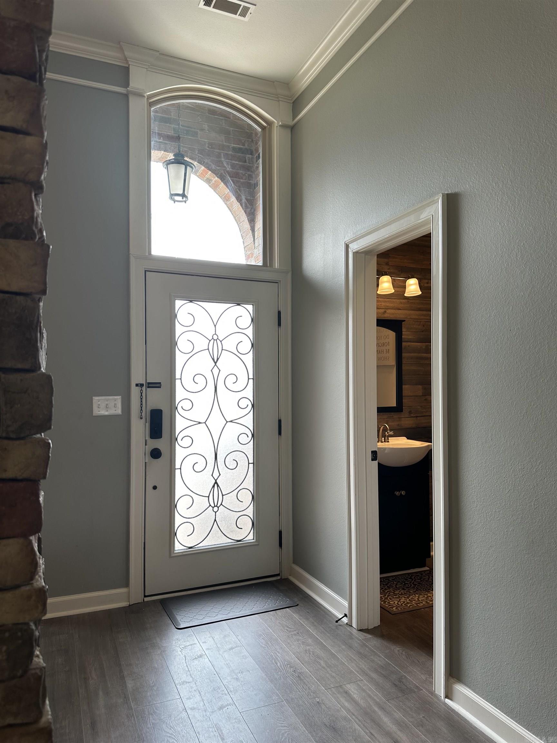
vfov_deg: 71.6
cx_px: 278
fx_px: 515
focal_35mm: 24
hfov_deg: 56.8
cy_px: 372
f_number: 1.78
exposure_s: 1/142
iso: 64
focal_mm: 6.86
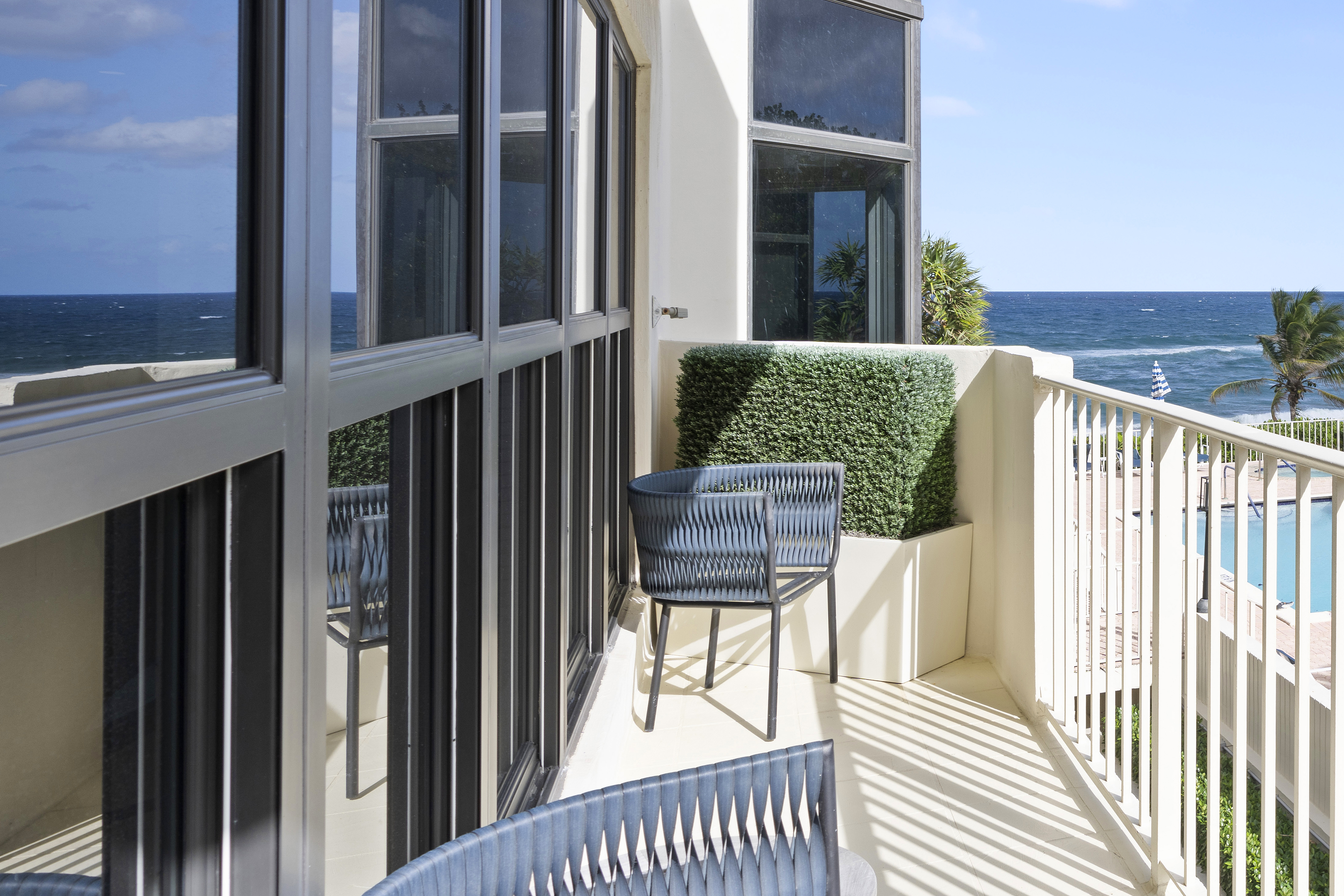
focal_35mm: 34
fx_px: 1269
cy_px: 254
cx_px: 1372
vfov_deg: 38.2
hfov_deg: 46.0
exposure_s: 1/80
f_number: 9
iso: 100
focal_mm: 16
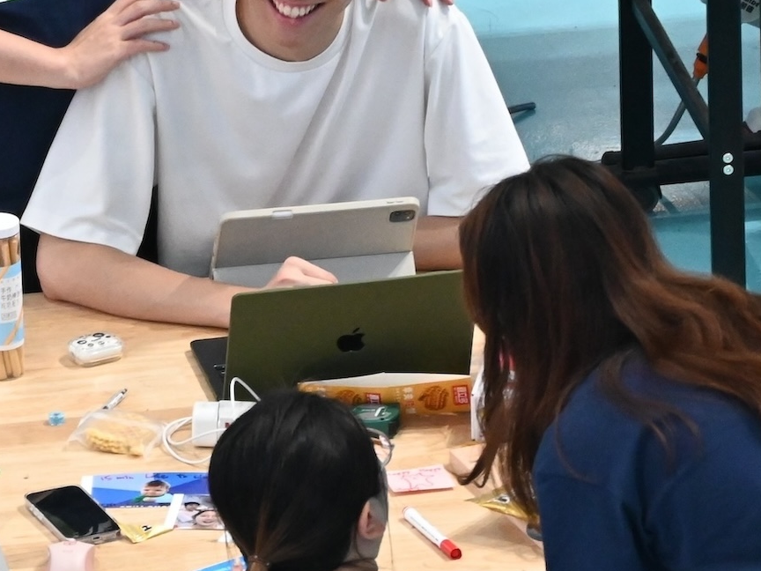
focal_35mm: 631
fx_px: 13872
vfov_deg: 2.4
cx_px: -169
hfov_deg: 3.1
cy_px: 246
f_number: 6.3
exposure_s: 1/160
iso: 3200
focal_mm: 140
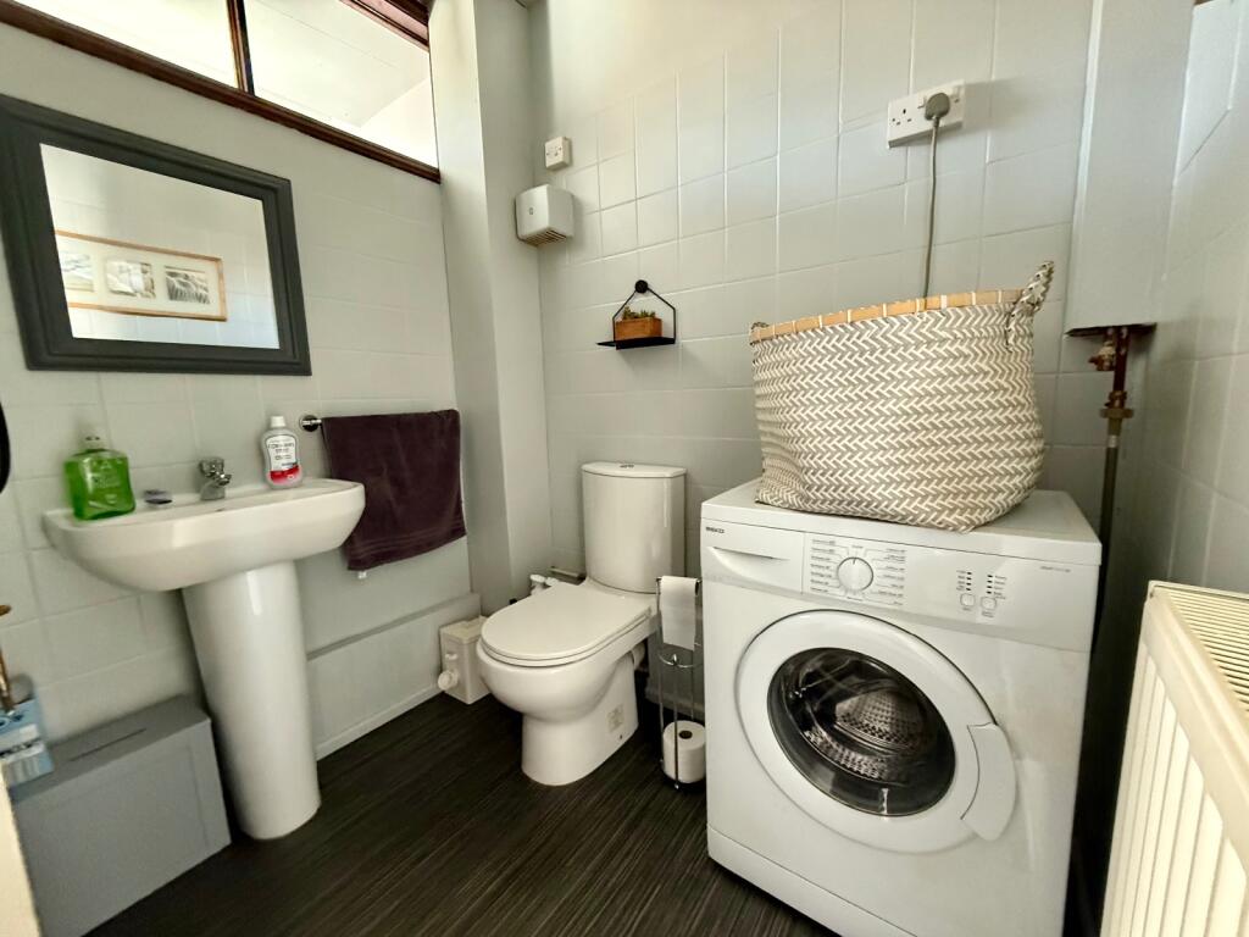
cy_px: 468
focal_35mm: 14
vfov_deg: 85.7
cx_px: 624
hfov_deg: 102.1
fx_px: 505
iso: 640
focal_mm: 2.22
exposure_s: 1/60
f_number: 2.2
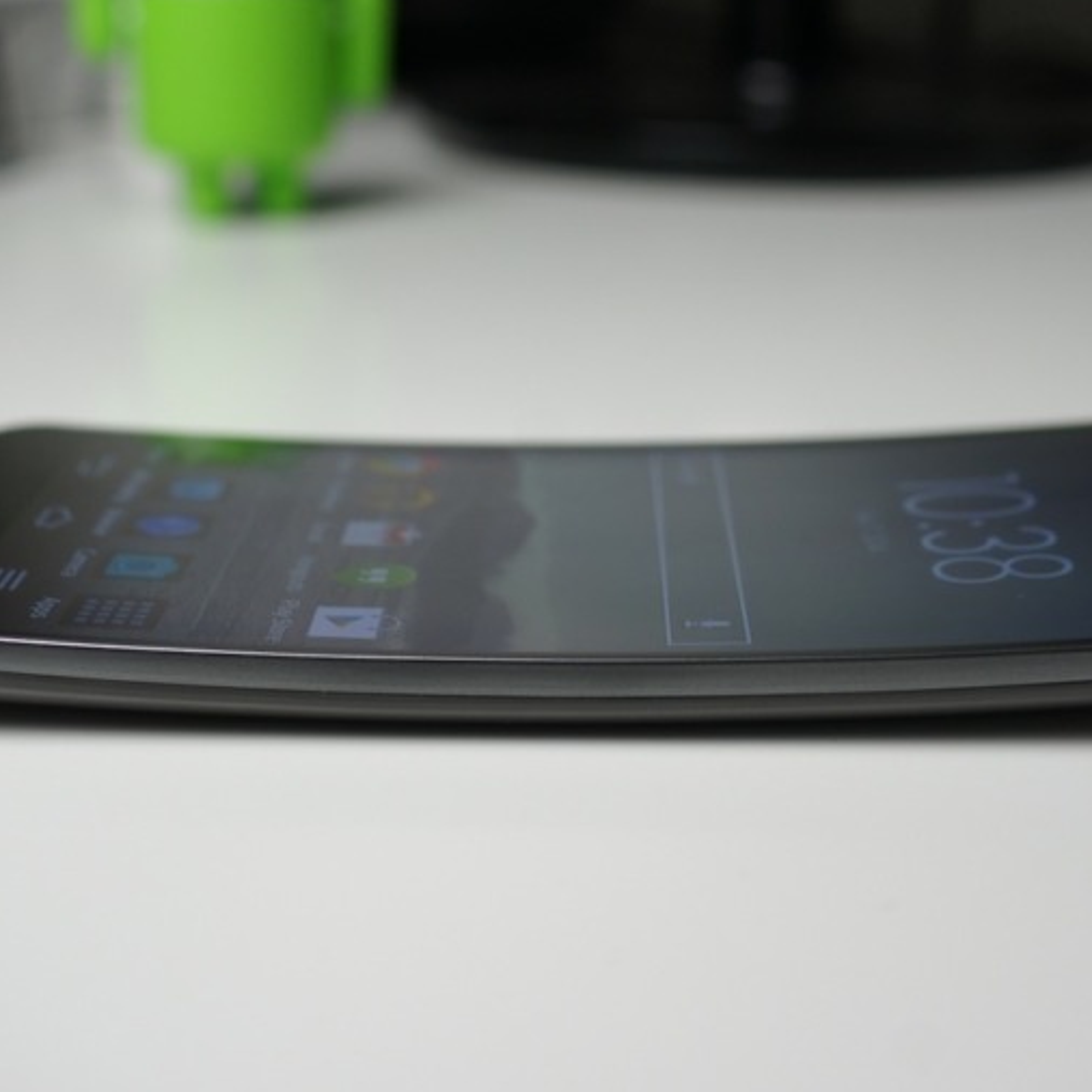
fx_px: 2070
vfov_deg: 29.6
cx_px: 613
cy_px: 545
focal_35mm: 58
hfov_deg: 29.5
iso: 125
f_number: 5
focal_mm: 30
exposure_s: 1/50
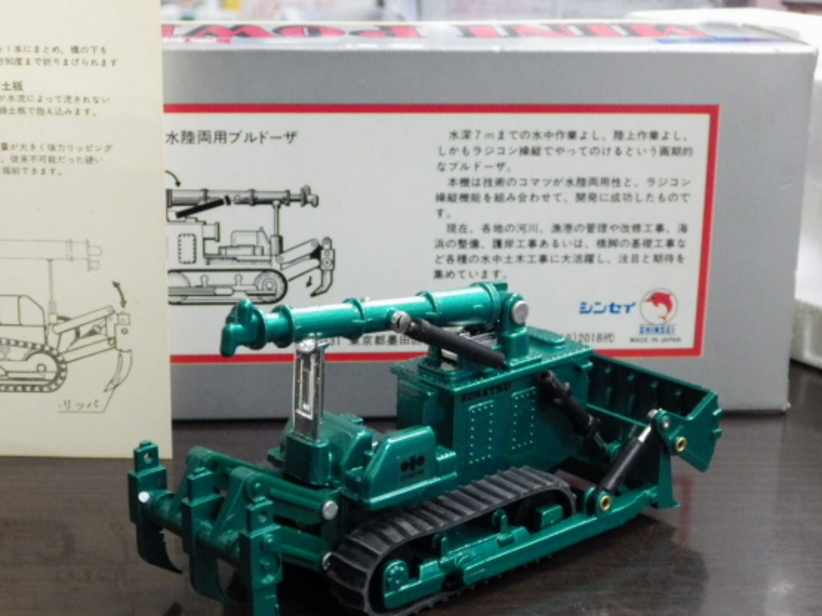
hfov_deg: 28.5
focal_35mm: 68
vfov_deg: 21.6
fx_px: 1614
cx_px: 355
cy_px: 314
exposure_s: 1/30
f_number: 4
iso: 800
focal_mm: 10.7
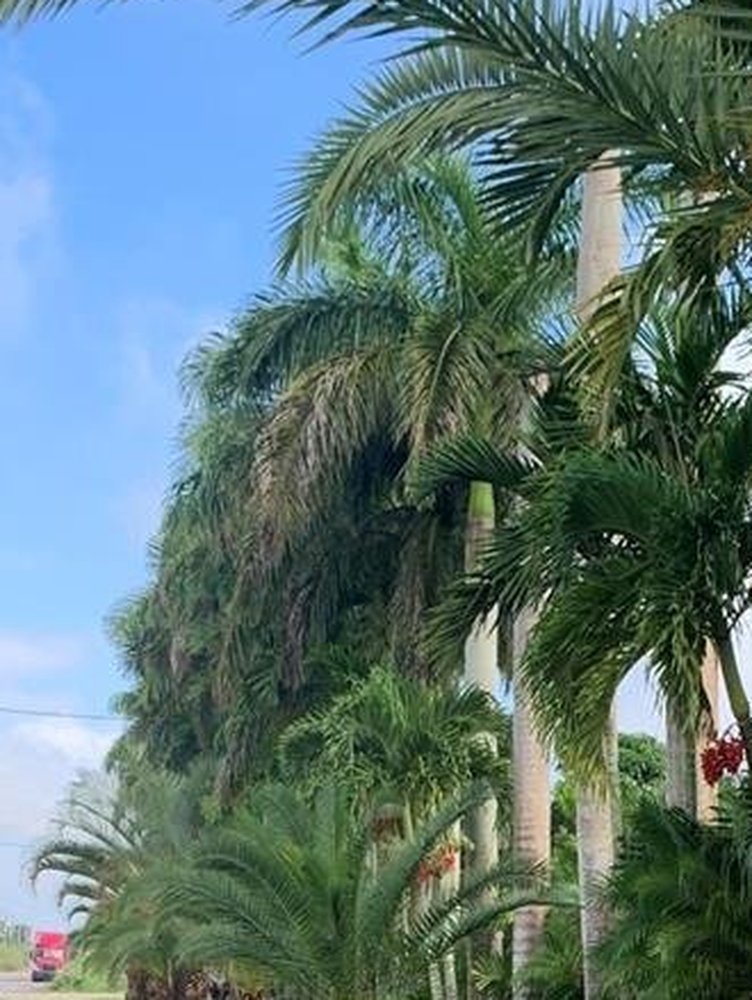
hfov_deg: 20.6
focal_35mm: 71
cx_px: 570
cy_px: 1134
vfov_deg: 25.2
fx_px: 2054
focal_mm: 4.25
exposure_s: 1/537
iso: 25
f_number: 1.8
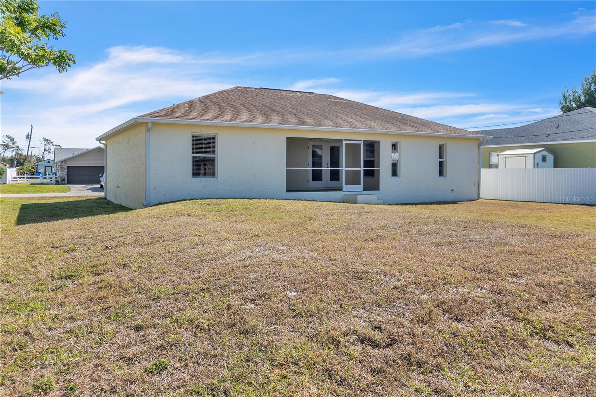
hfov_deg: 65.5
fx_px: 463
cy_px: 198
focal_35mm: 28
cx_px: 298
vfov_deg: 46.4
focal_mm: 19
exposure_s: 1/1250
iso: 400
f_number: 8
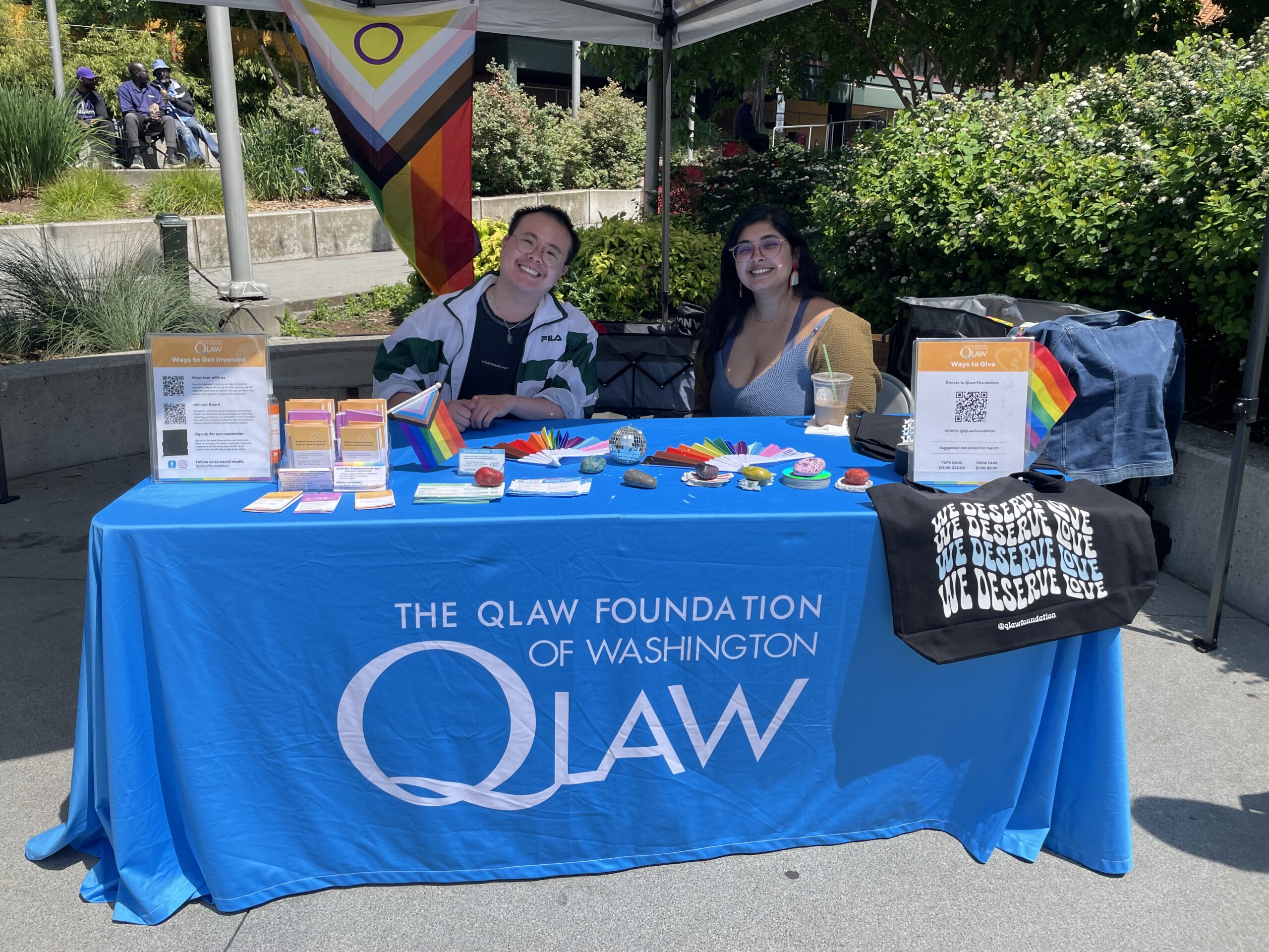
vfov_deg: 53.1
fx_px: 953
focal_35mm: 26
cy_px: 476
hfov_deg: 67.3
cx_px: 634
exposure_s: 1/2681
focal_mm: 4.2
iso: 32
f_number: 1.6
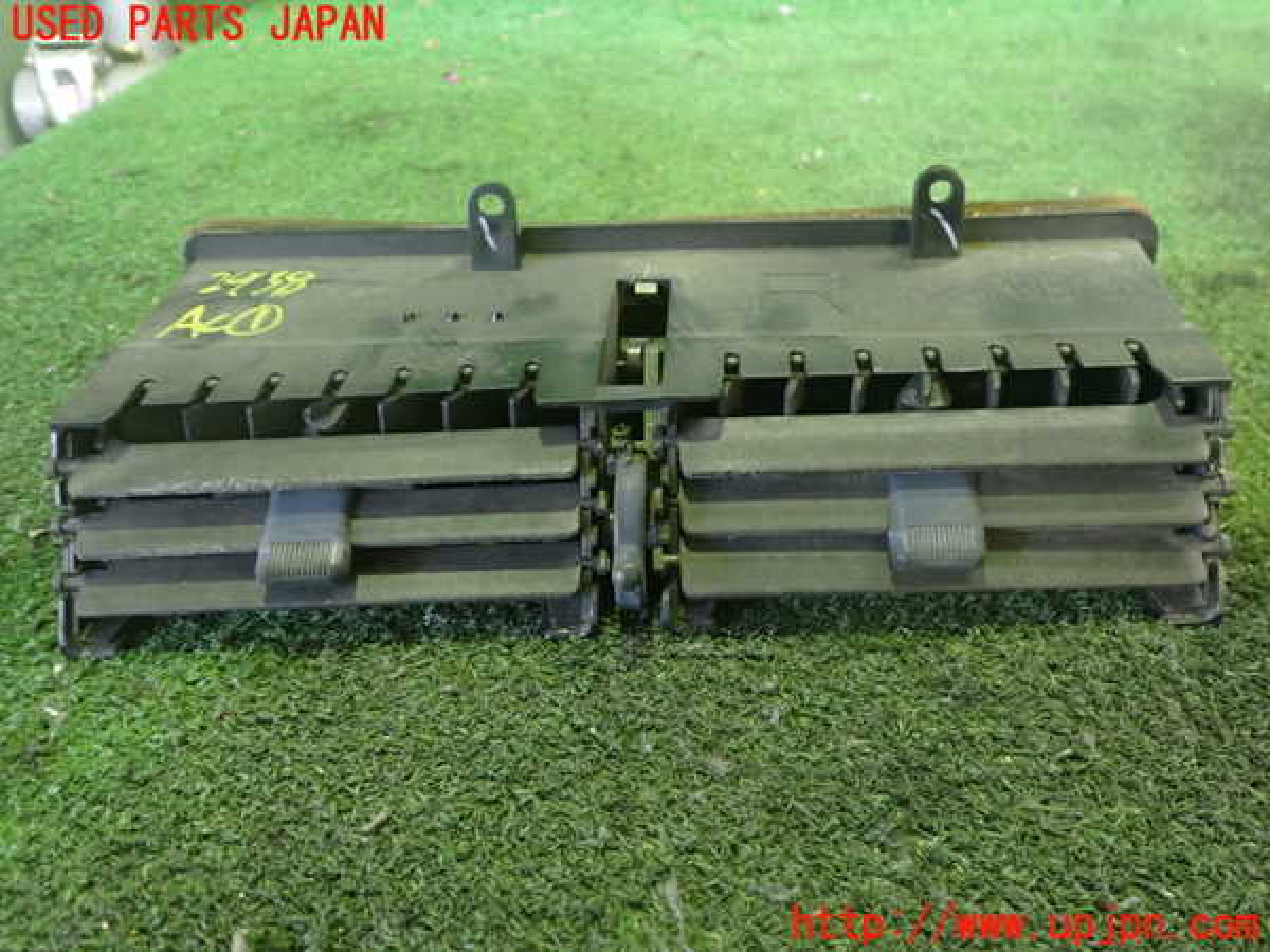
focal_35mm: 30
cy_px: 476
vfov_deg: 46.8
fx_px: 1101
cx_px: 635
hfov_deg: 60.0
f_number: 2.3
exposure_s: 1/25
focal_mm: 5.4
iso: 800
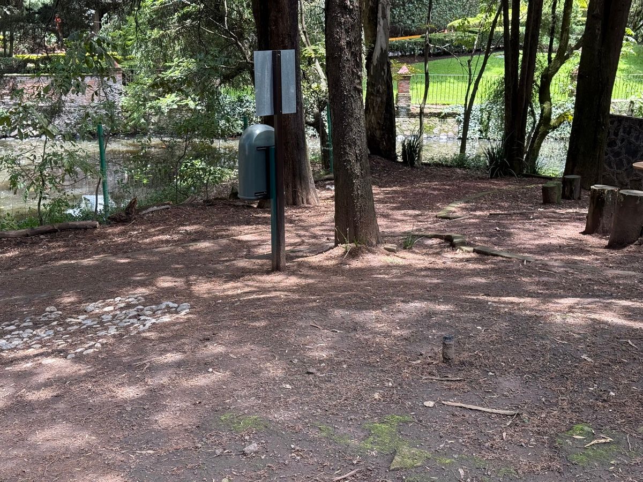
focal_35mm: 48
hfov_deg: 39.7
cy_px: 241
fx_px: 892
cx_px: 322
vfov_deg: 30.3
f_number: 1.78
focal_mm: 6.76
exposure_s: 1/289
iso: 100
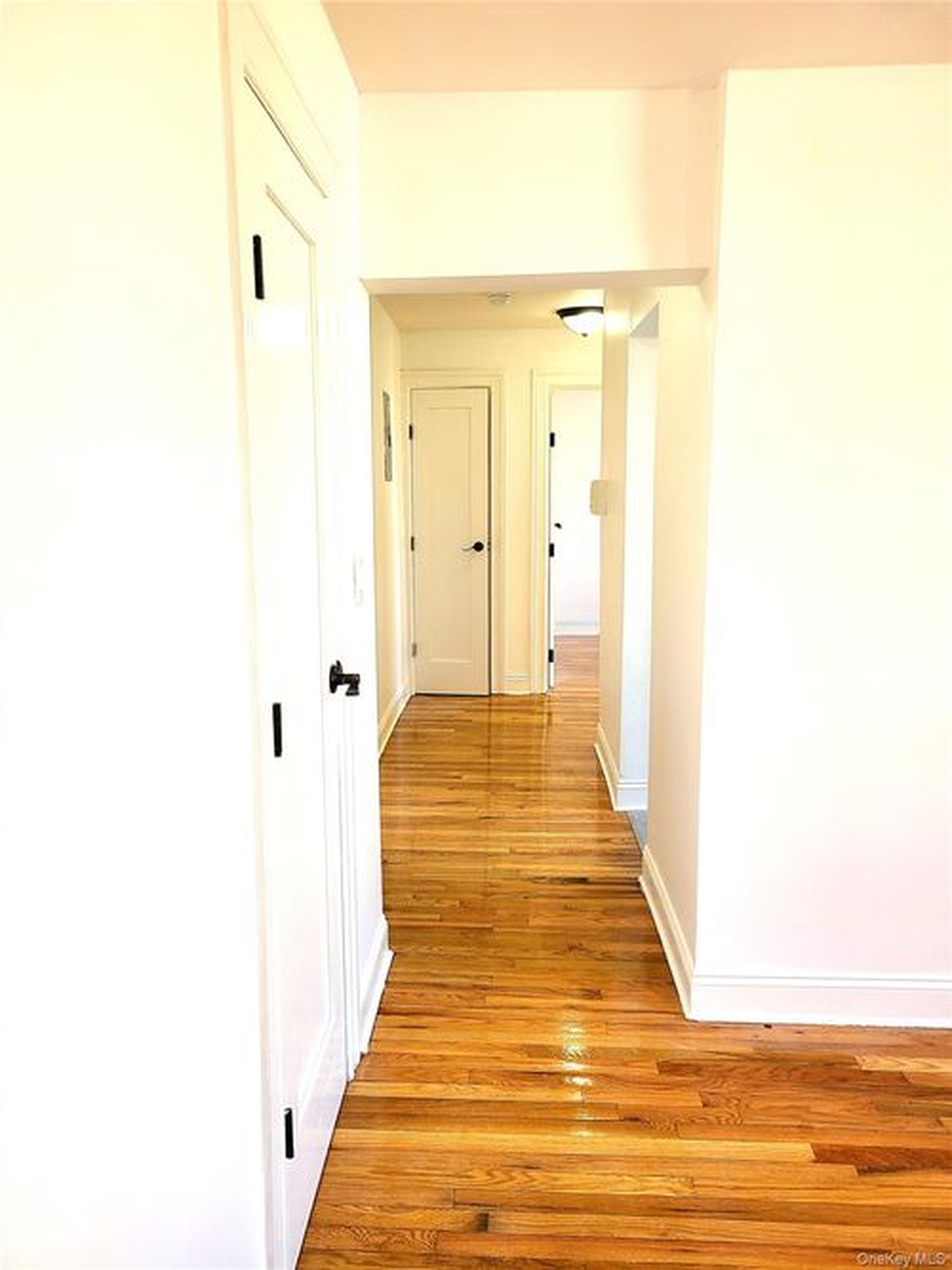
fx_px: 954
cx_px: 476
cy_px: 635
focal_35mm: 26
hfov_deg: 53.0
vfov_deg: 67.3
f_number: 1.8
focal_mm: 5.4
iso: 64
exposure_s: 1/60
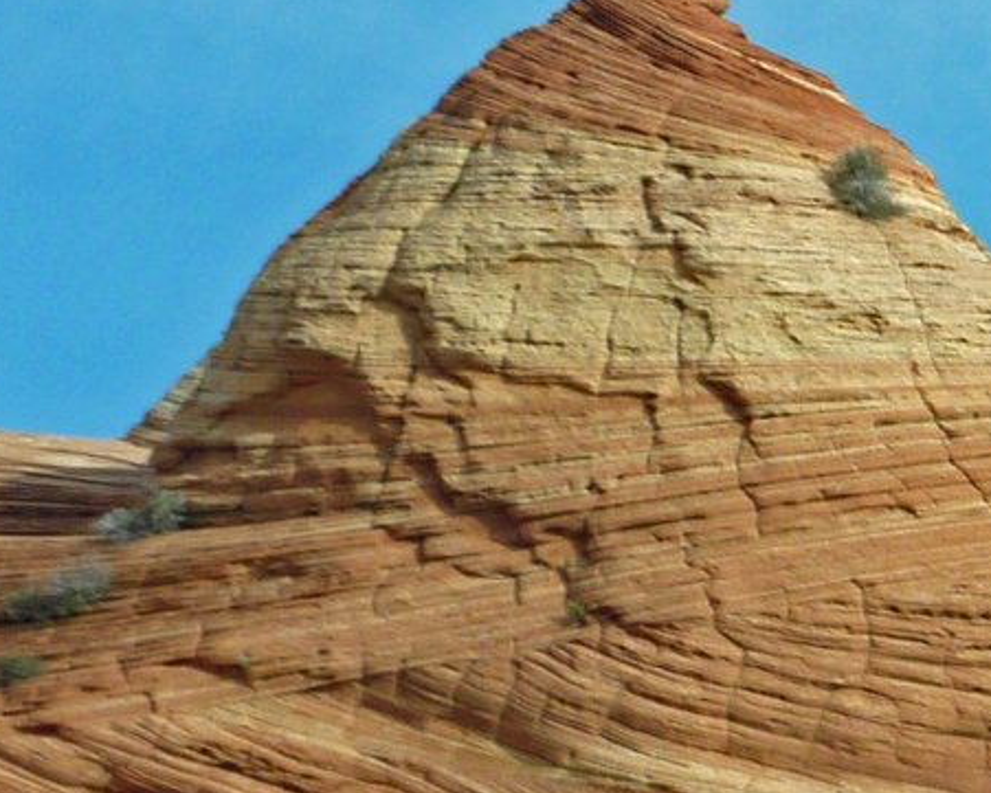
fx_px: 11705
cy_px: 1395
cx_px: 1657
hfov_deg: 4.8
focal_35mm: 399
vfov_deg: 3.9
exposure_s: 1/500
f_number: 5
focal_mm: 15.8
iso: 80
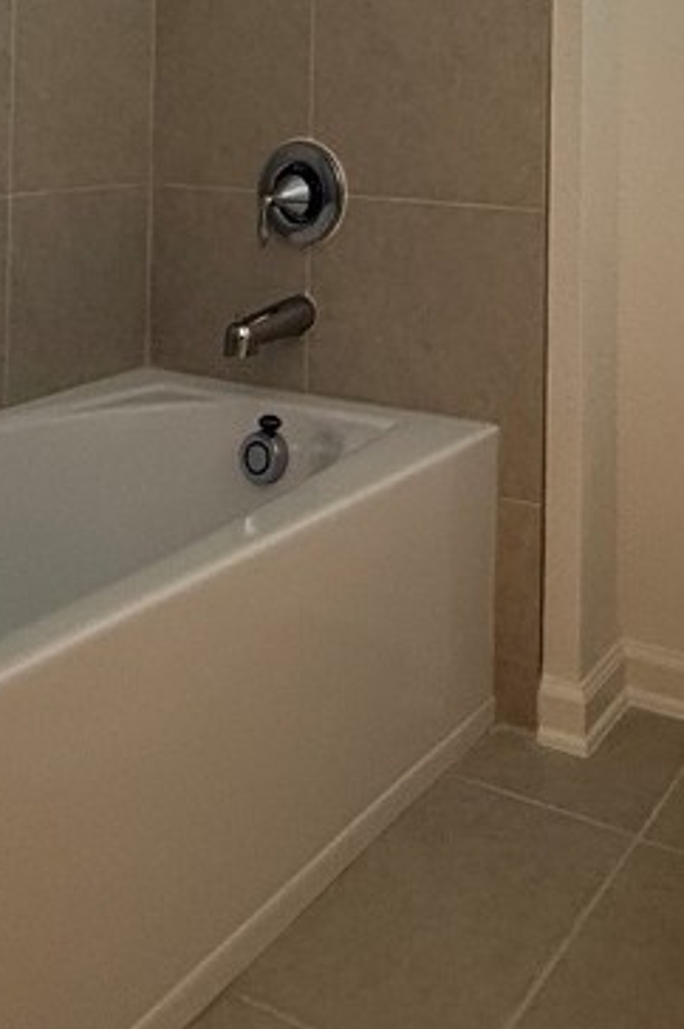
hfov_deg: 31.7
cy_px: 79
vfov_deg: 42.9
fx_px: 1171
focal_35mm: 41
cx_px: 548
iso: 320
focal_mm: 2.22
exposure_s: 1/120
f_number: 2.2
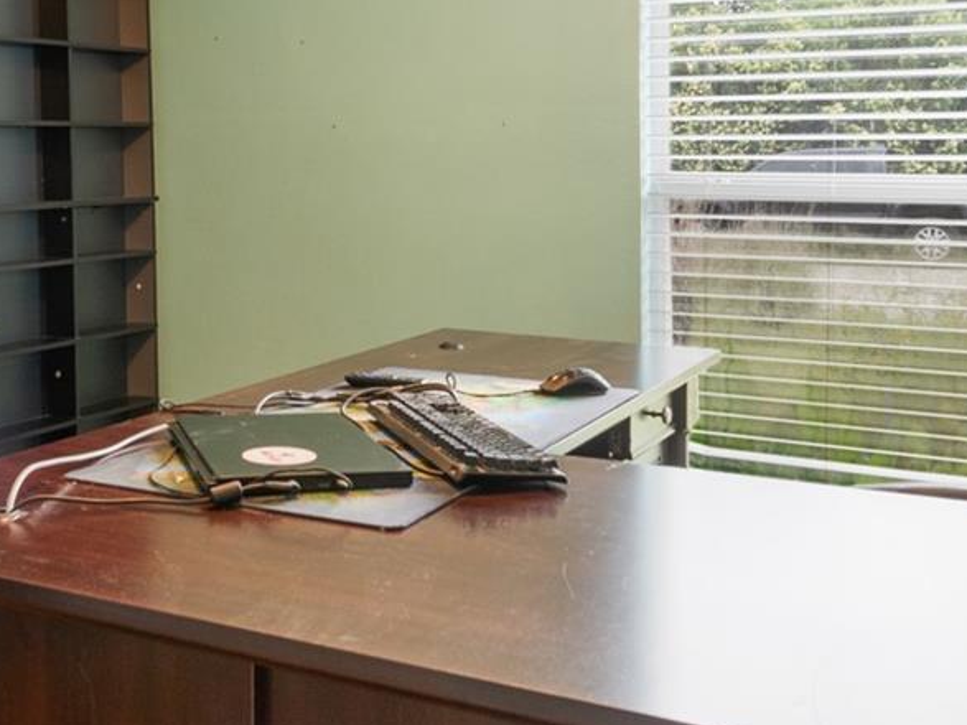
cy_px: 173
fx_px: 1313
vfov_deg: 30.3
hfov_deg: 39.8
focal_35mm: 47
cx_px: 305
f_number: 8
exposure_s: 1/8
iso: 400
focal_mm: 14
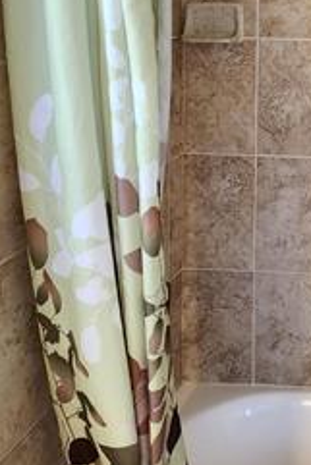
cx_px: 429
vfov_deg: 40.7
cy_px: 19
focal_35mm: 43
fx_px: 556
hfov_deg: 25.7
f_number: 2.2
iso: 125
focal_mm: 2.2
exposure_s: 1/60
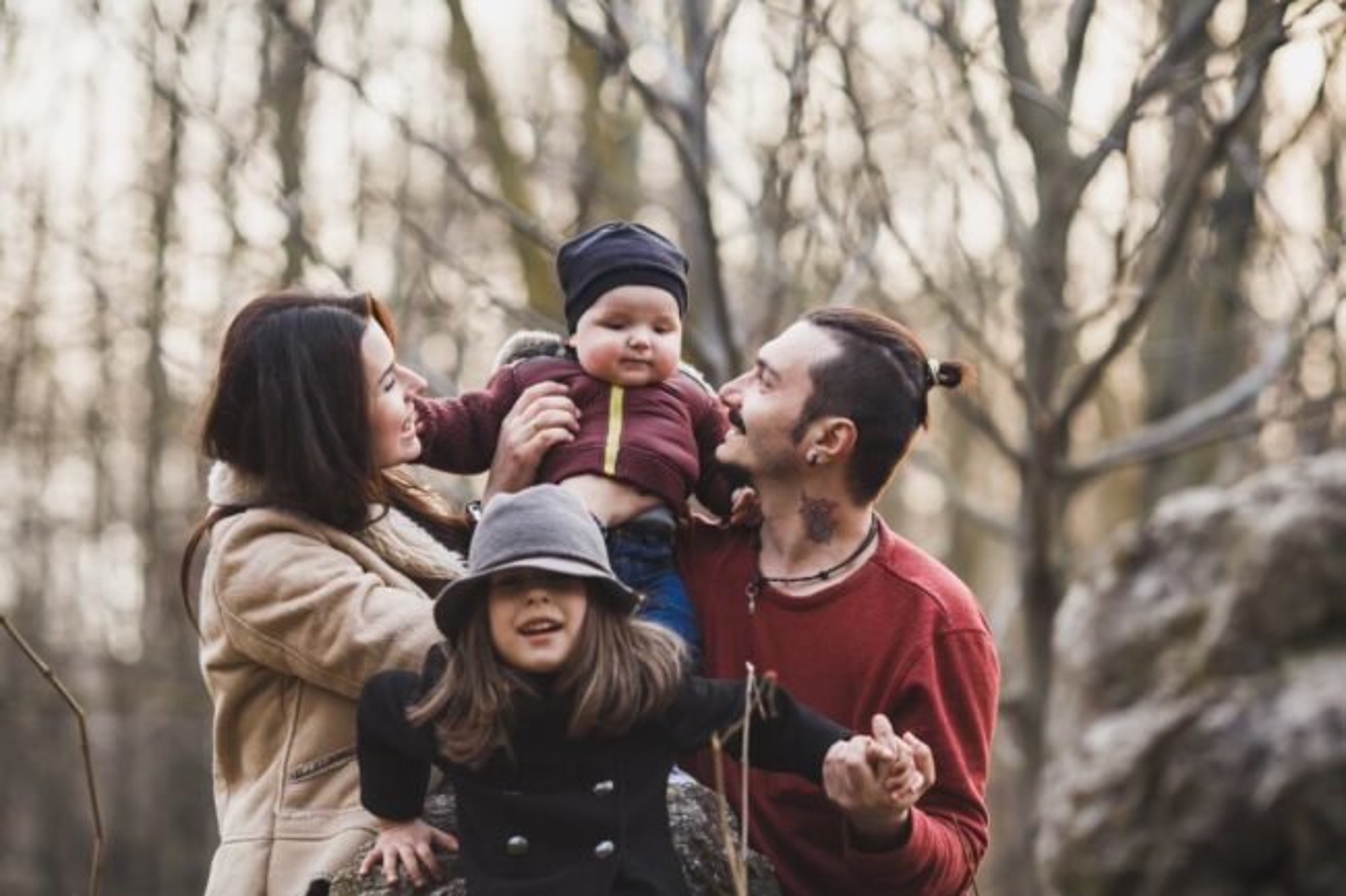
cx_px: 673
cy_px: 448
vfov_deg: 37.8
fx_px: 1308
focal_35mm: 35
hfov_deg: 54.4
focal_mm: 35
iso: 2000
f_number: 7.1
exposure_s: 1/40
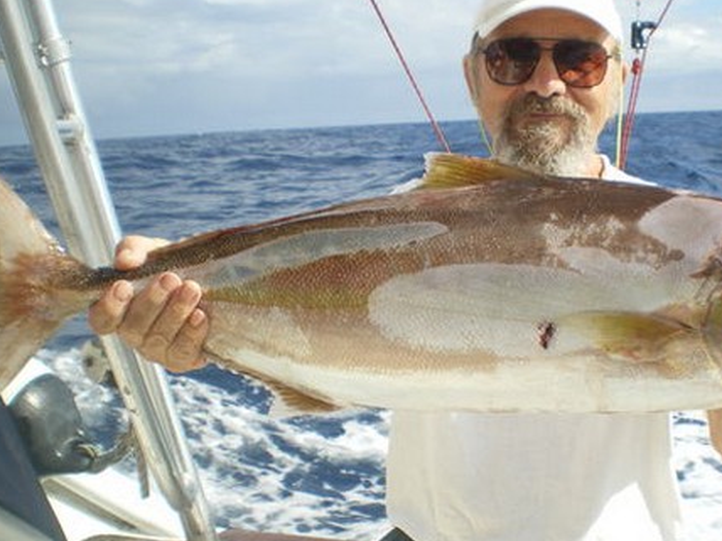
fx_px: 1105
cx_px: 523
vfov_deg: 27.5
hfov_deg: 35.5
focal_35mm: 53
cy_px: 268
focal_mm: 6.3
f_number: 4.6
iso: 50
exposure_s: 1/400
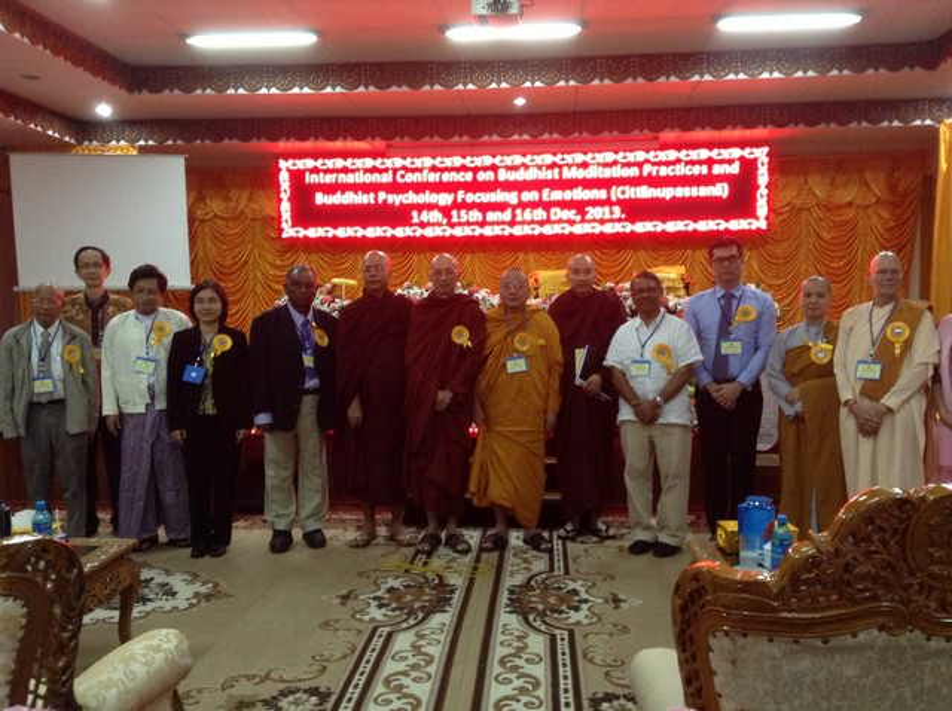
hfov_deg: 55.4
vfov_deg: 42.8
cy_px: 356
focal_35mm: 33
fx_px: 906
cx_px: 476
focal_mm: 3.3
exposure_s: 1/17
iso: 250
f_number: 2.4
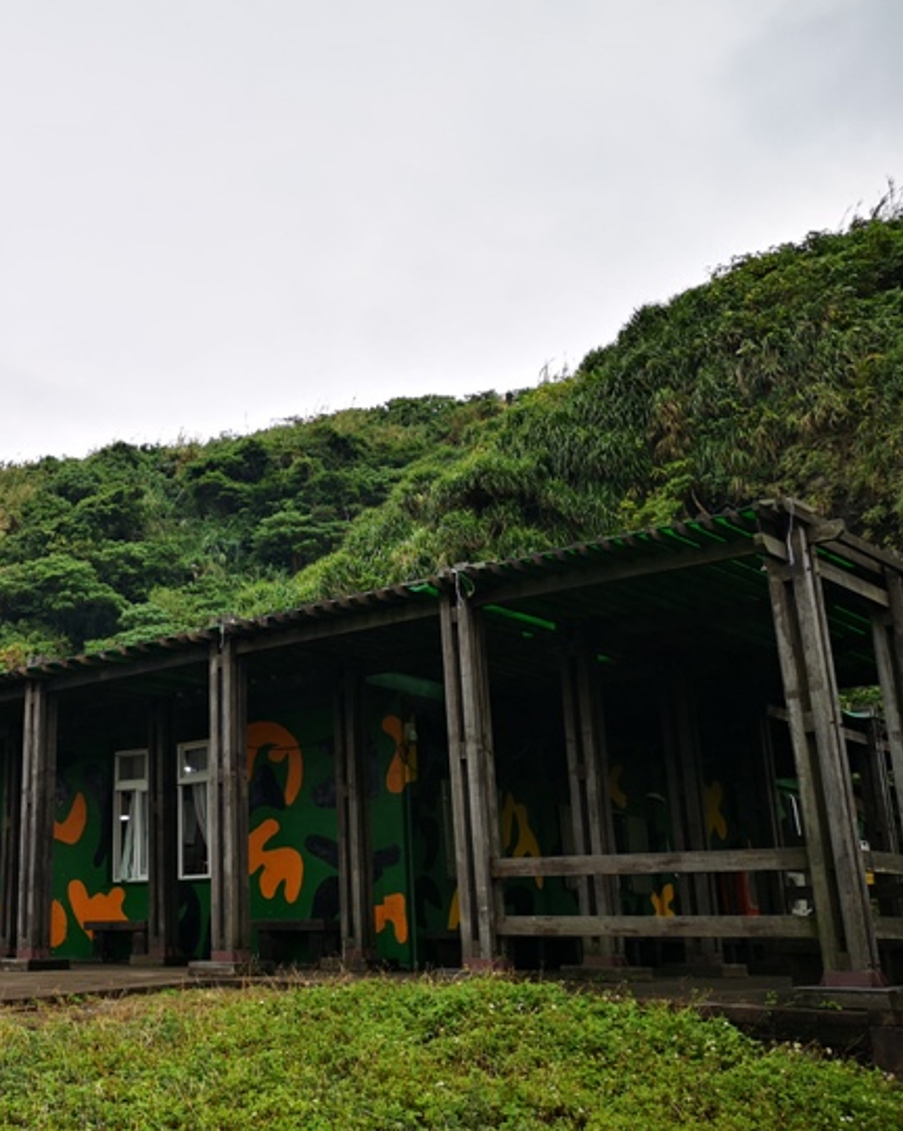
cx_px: 182
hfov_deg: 36.9
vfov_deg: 46.9
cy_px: 533
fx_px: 1304
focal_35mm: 39
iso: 50
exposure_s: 1/340
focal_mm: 3.95
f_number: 1.8
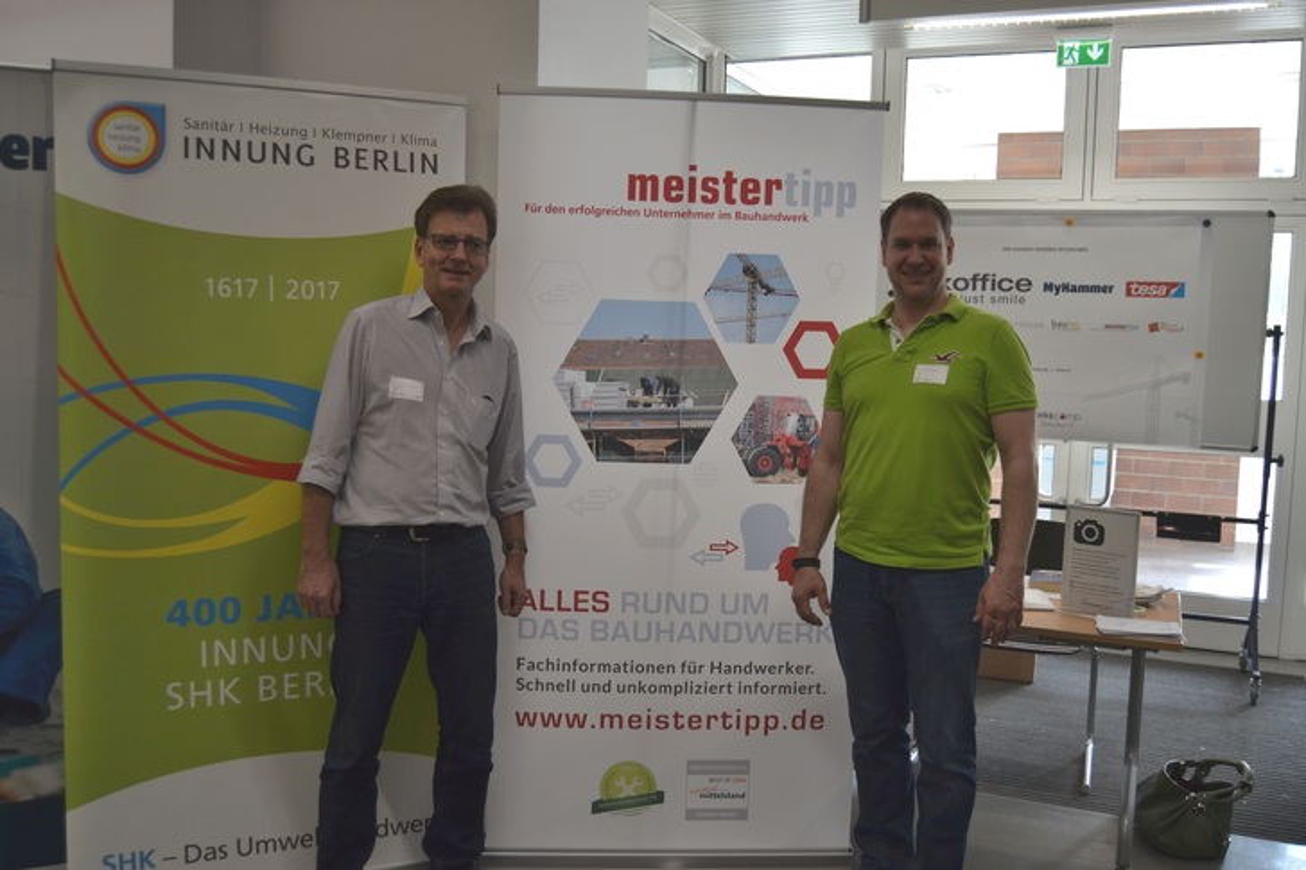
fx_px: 1088
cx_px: 653
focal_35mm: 30
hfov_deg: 61.9
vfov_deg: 43.6
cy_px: 435
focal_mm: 20
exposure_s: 1/60
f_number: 3.5
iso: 400
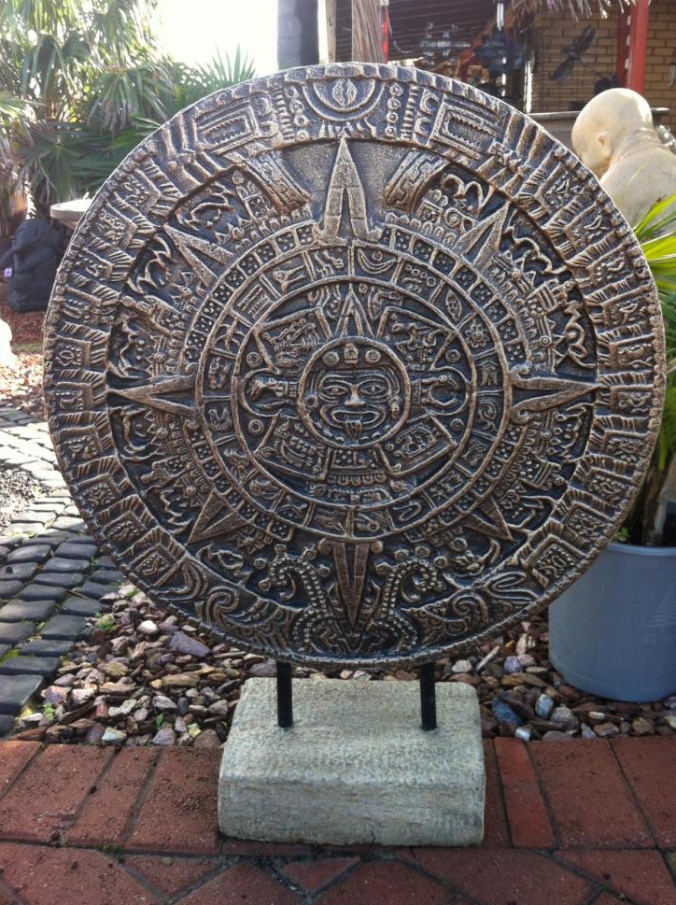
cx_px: 352
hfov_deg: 38.6
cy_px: 449
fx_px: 966
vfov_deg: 50.2
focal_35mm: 37
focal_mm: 3.85
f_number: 2.8
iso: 80
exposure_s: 1/120
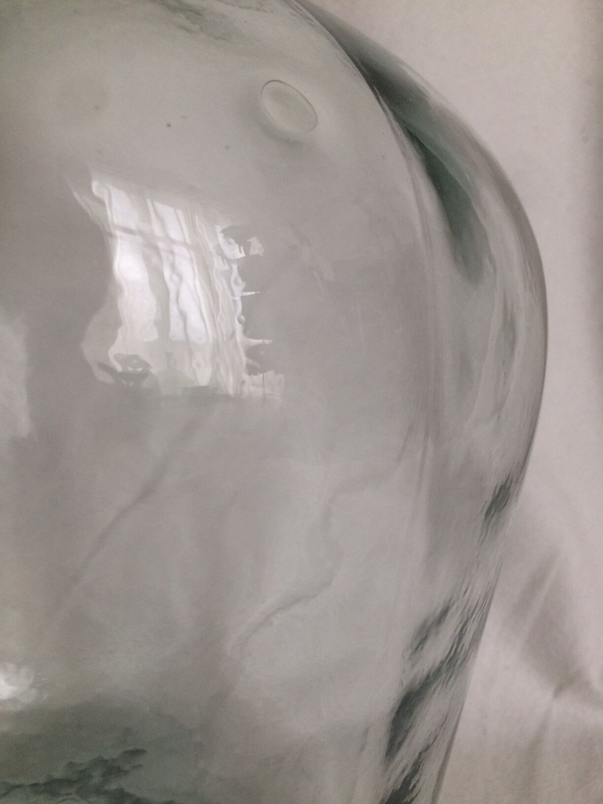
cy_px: 402
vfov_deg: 61.7
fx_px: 674
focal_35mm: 29
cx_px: 302
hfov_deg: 48.2
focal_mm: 4.15
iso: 80
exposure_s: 1/33
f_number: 2.2
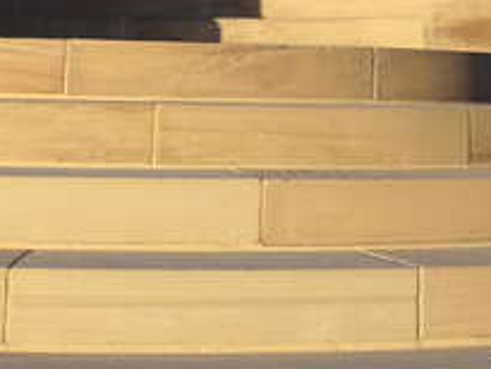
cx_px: 335
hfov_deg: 16.2
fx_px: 1717
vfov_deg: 11.4
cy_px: -300
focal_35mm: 121
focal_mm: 5.6
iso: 80
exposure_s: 1/160
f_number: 3
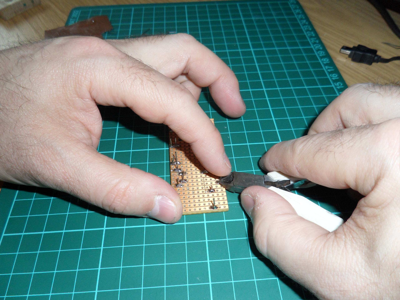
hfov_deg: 65.3
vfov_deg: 51.4
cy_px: 150
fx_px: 312
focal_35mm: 27
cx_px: 200
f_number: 3.5
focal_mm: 4.9
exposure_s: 1/45
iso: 200
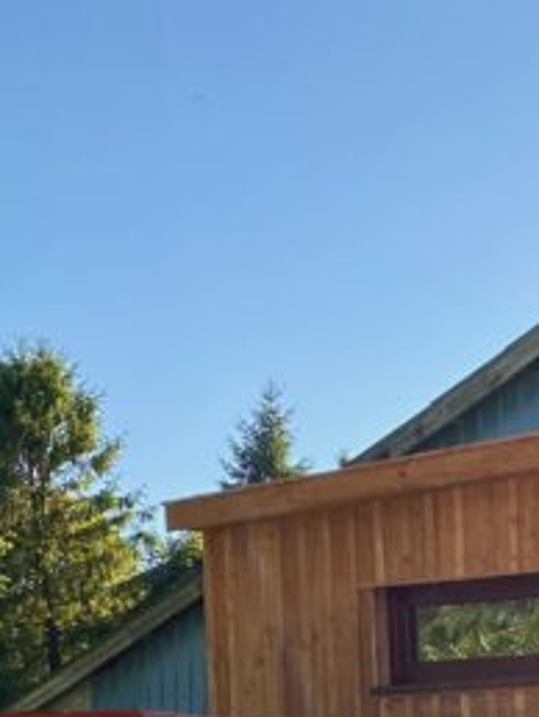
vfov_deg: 17.8
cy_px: 928
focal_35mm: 103
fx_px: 2135
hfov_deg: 13.7
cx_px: 753
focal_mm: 4.25
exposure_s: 1/1330
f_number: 1.8
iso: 32
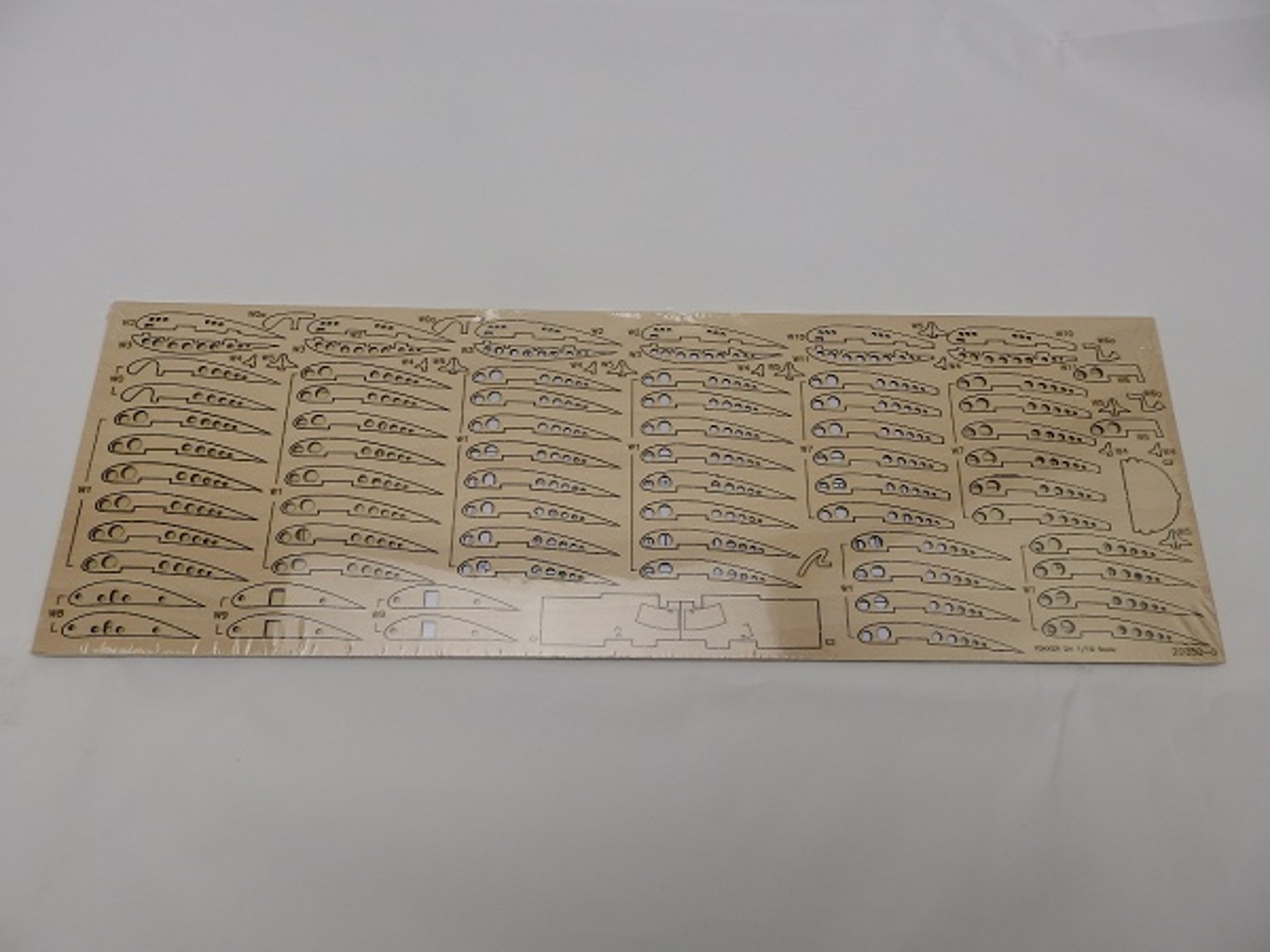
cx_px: 635
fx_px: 807
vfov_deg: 61.1
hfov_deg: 76.4
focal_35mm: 22
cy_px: 476
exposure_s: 1/100
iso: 80
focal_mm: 4
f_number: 3.4
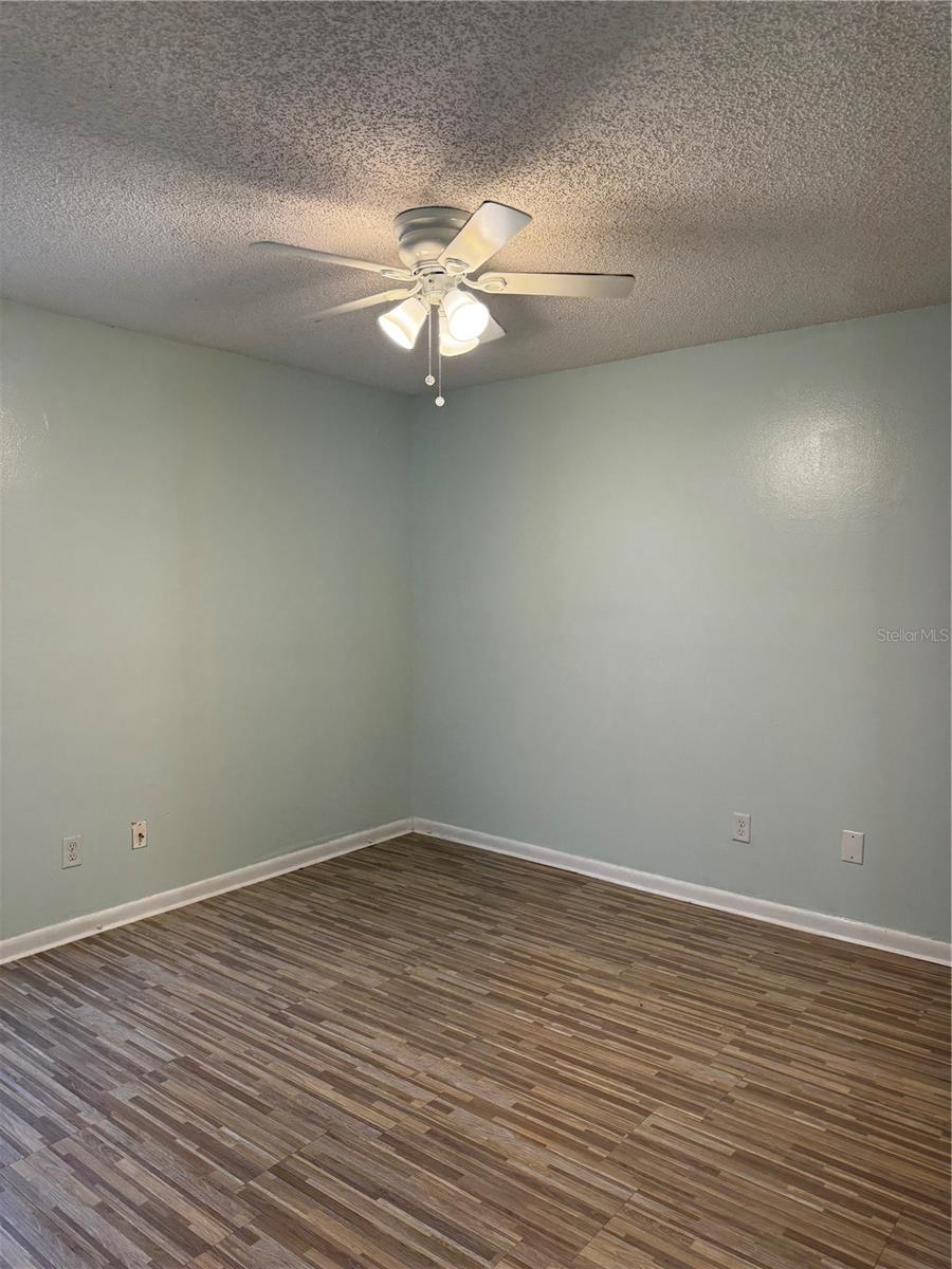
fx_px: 880
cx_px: 476
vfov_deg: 71.6
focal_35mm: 24
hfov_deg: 56.8
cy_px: 634
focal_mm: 6.76
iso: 200
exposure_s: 1/120
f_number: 1.78
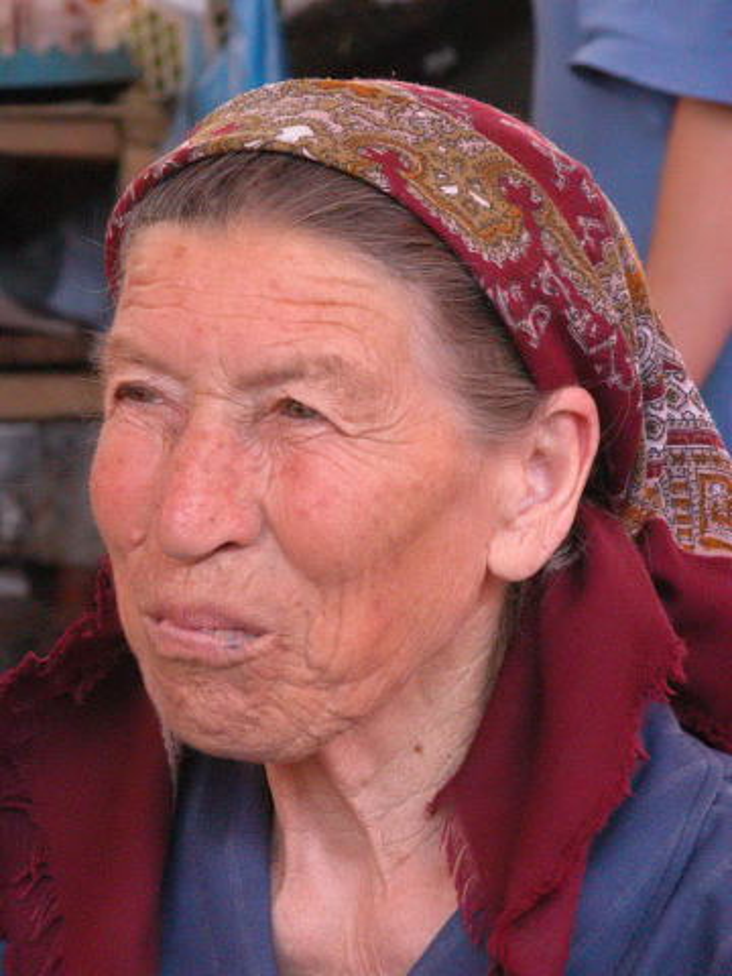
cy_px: 488
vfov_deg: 9.6
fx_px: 5808
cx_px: 366
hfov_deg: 7.2
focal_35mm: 206
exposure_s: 1/238
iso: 800
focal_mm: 52.4
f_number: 4.6
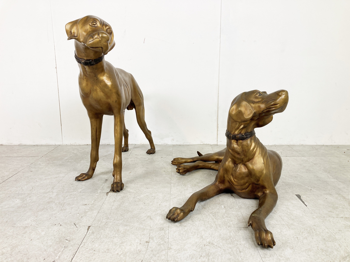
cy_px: 131
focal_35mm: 28
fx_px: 283
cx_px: 175
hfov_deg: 63.4
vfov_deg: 49.7
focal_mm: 3.99
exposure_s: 1/100
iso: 50
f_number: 1.8
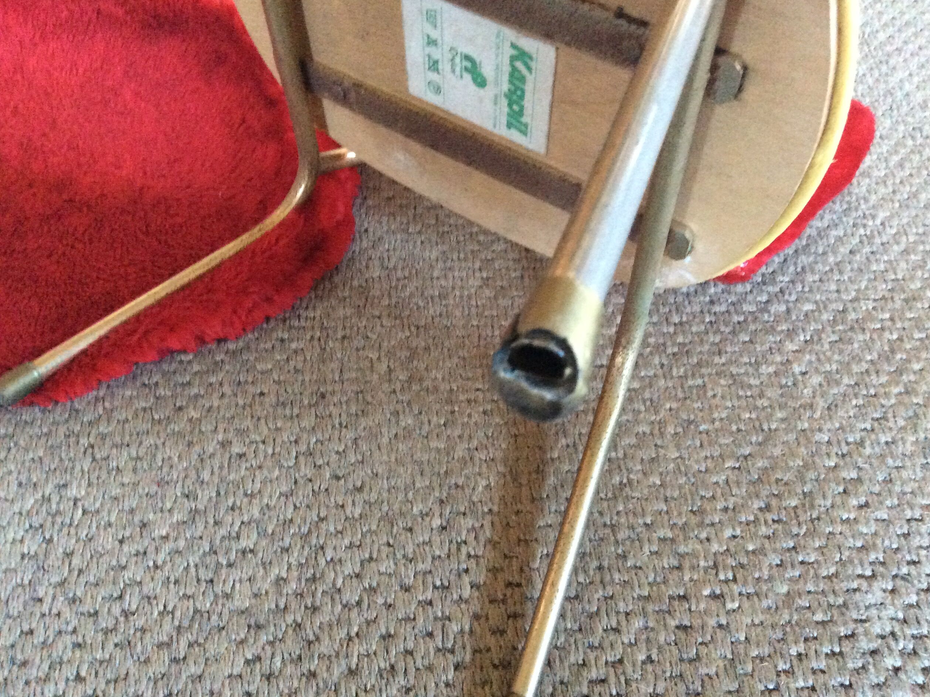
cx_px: 479
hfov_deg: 55.3
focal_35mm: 33
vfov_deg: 42.9
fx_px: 886
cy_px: 340
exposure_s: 1/17
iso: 500
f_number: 2.4
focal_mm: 3.3
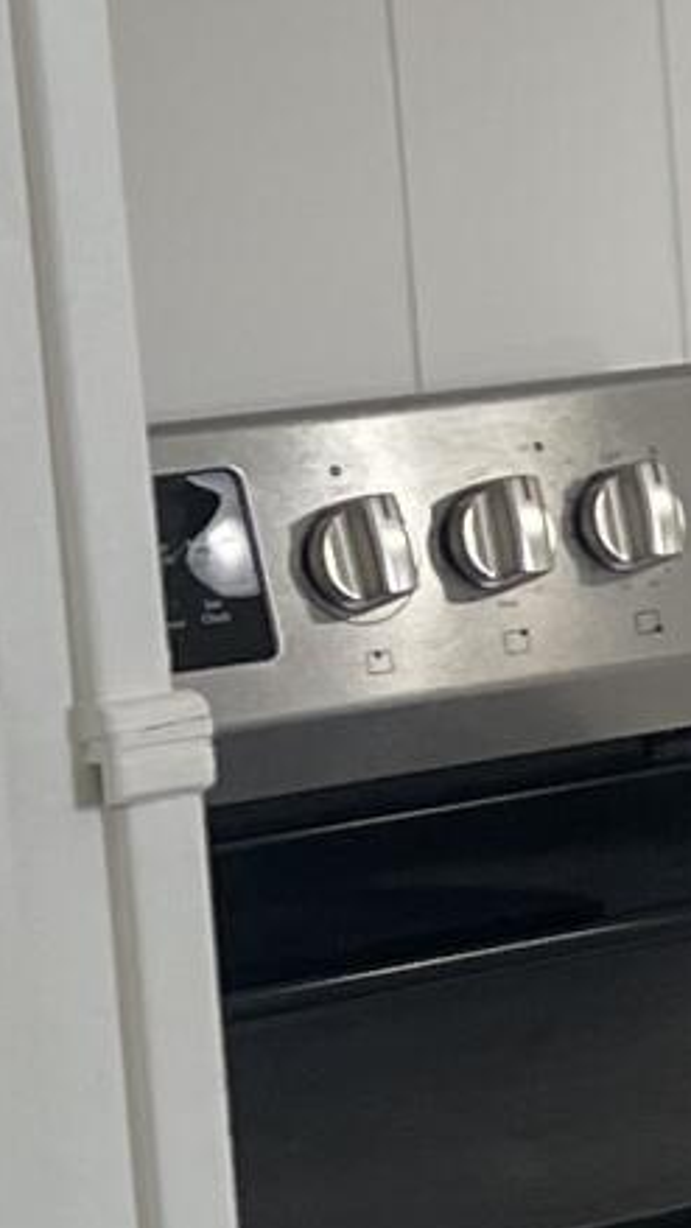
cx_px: 2798
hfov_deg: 5.6
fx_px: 6057
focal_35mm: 186
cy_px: 590
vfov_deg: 11.6
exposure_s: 1/121
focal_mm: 5.1
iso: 100
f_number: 1.6
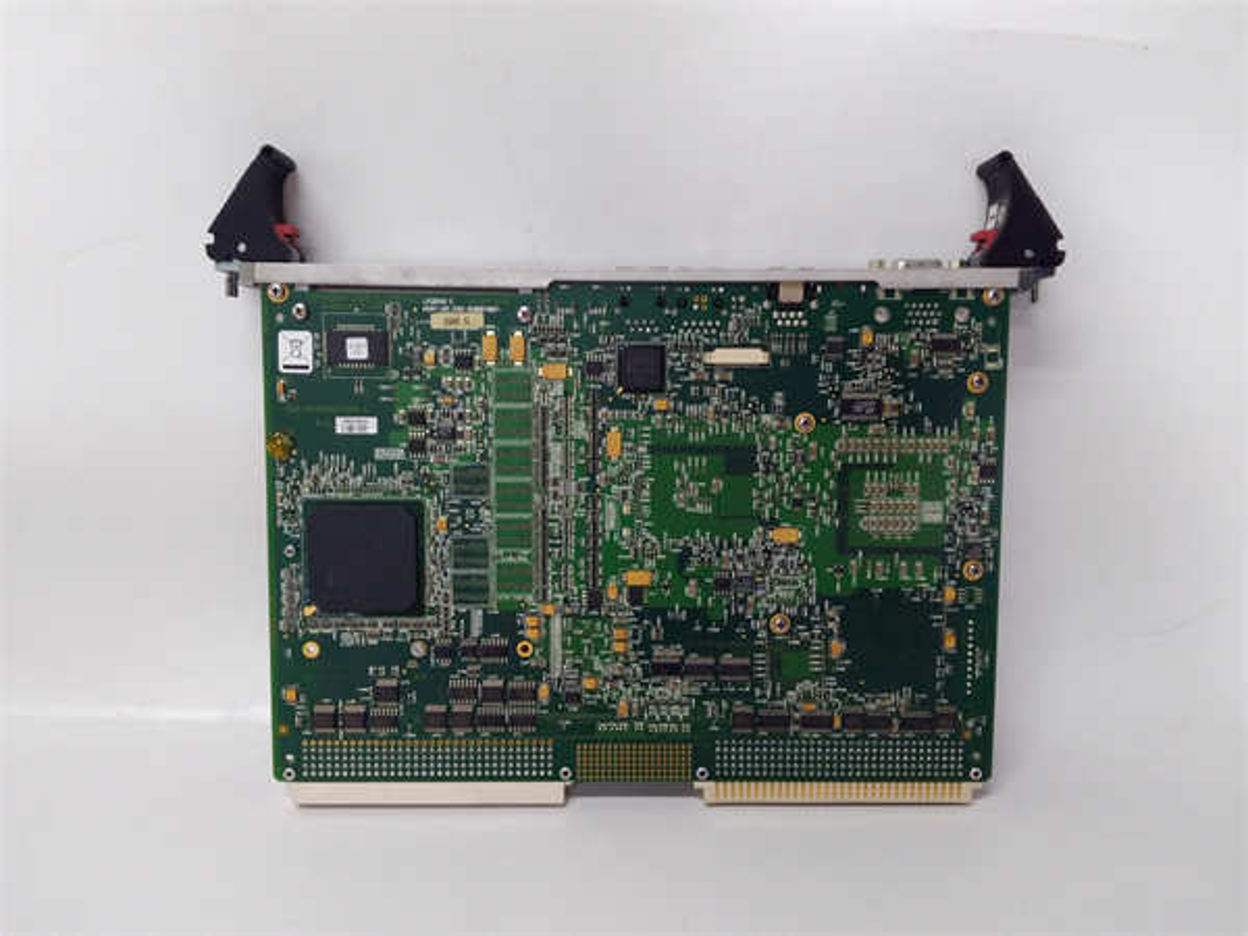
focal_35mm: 27
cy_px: 468
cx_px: 624
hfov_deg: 65.3
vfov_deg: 51.4
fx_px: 973
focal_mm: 3.79
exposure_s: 1/33
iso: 194
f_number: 2
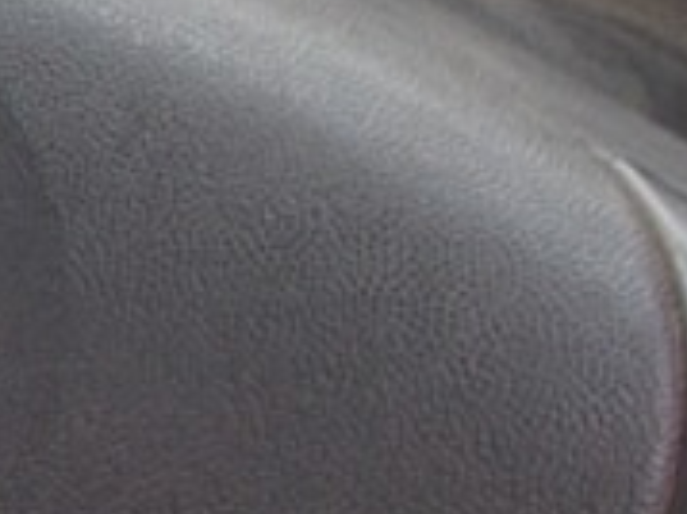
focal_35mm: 177
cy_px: -412
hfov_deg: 9.7
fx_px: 3510
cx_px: -1054
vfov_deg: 8.1
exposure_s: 1/125
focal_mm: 4.6
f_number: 3.2
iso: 80
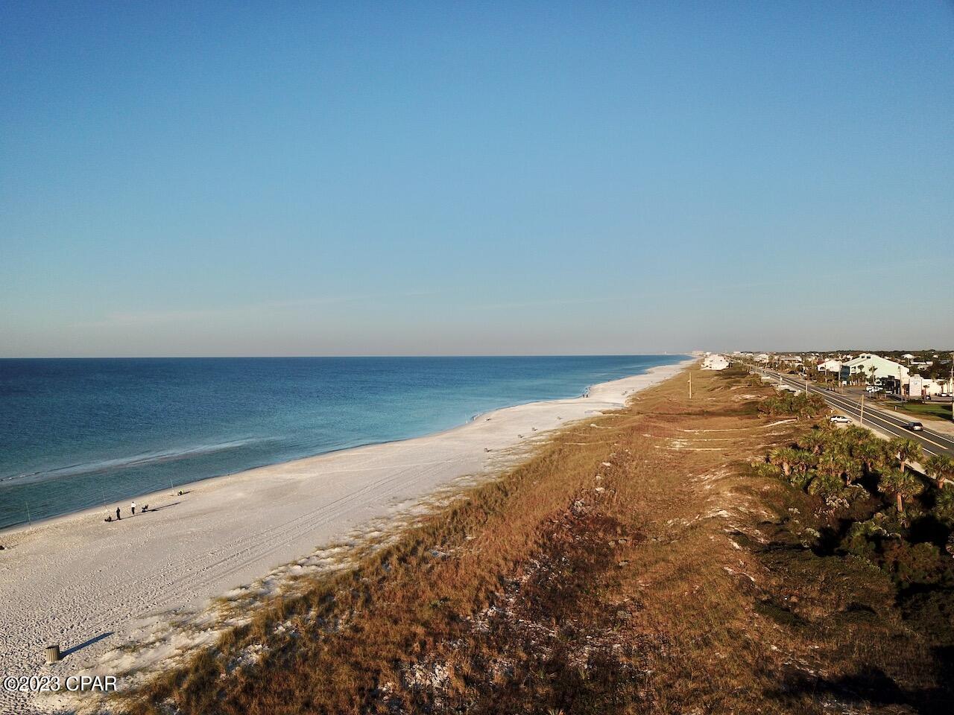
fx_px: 717
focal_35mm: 26
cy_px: 358
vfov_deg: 53.1
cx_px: 477
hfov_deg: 67.3
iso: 100
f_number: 2.2
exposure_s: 1/1965
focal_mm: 4.73
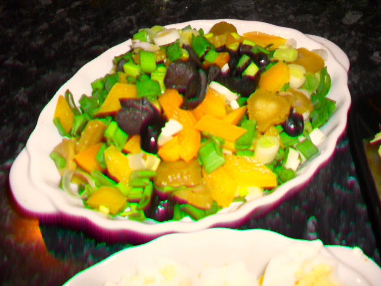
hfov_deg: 52.6
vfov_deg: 40.7
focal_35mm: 35
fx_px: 385
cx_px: 190
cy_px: 143
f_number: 3.2
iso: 200
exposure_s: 1/45
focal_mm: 6.3
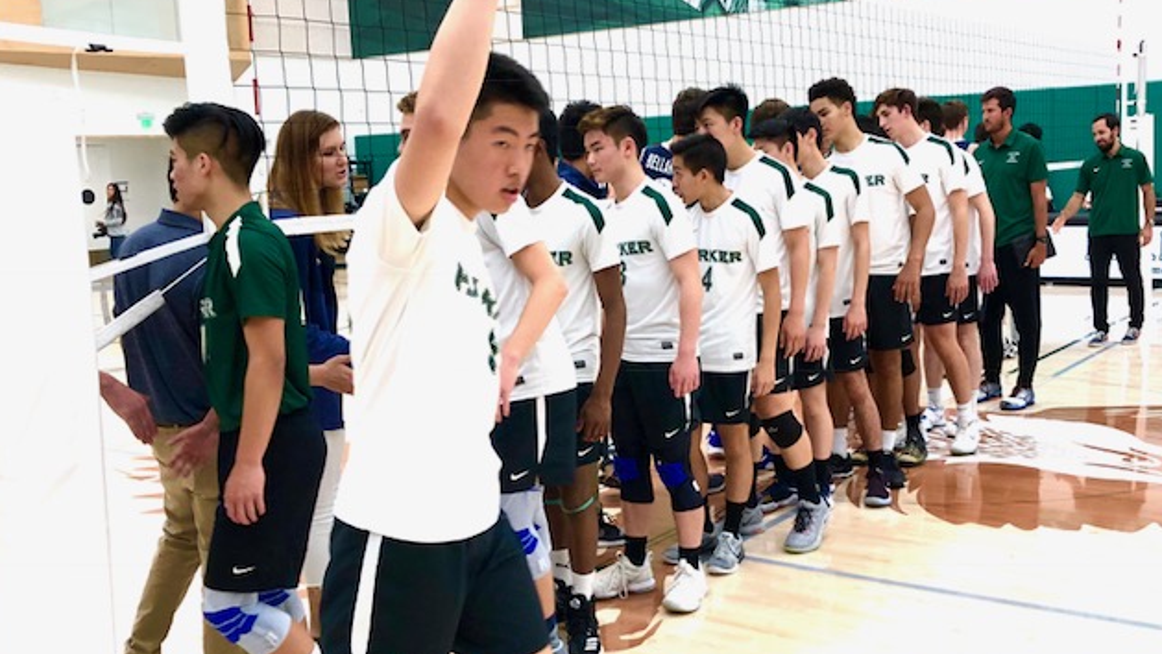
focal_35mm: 31
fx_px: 955
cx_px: 573
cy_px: 237
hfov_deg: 62.6
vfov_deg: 37.5
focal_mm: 3.99
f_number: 1.8
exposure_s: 1/120
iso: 100
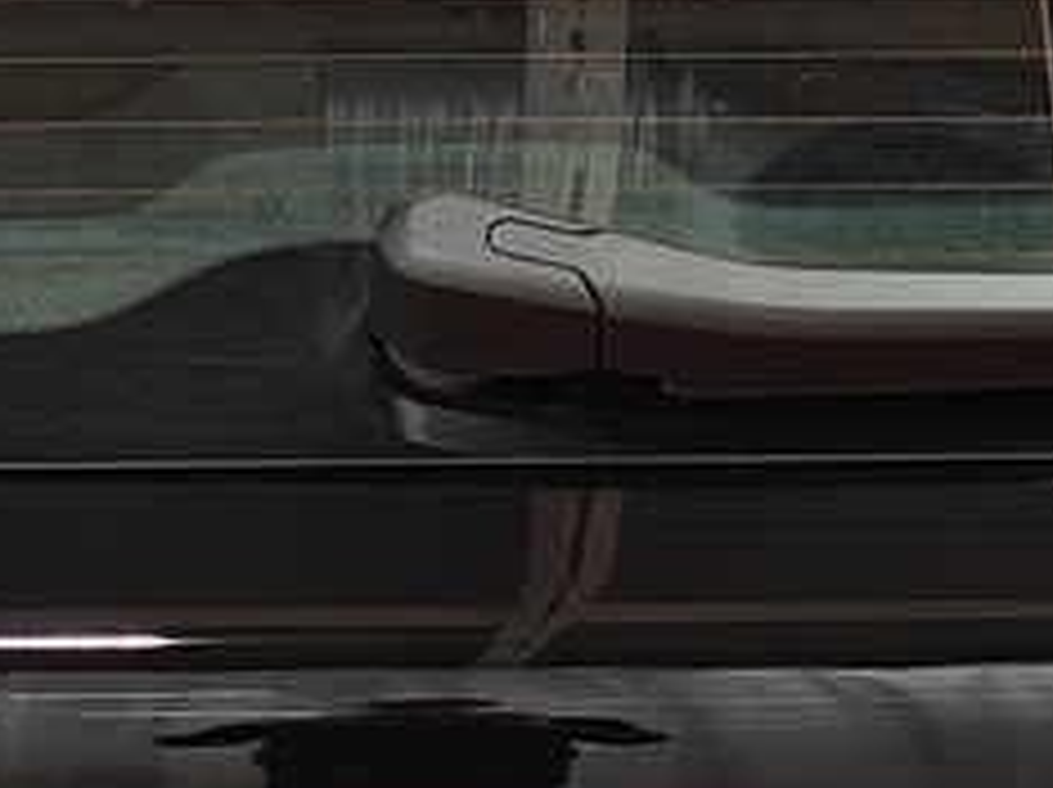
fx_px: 5804
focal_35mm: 191
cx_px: 405
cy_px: 1108
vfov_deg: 7.6
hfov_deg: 10.4
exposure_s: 1/50
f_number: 1.8
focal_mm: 5.59
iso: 100
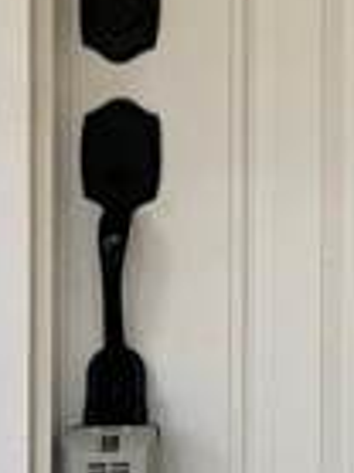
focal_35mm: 240
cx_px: 579
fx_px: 3278
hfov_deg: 6.1
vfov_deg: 8.2
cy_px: 0
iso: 64
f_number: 2.4
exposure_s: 1/122
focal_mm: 6
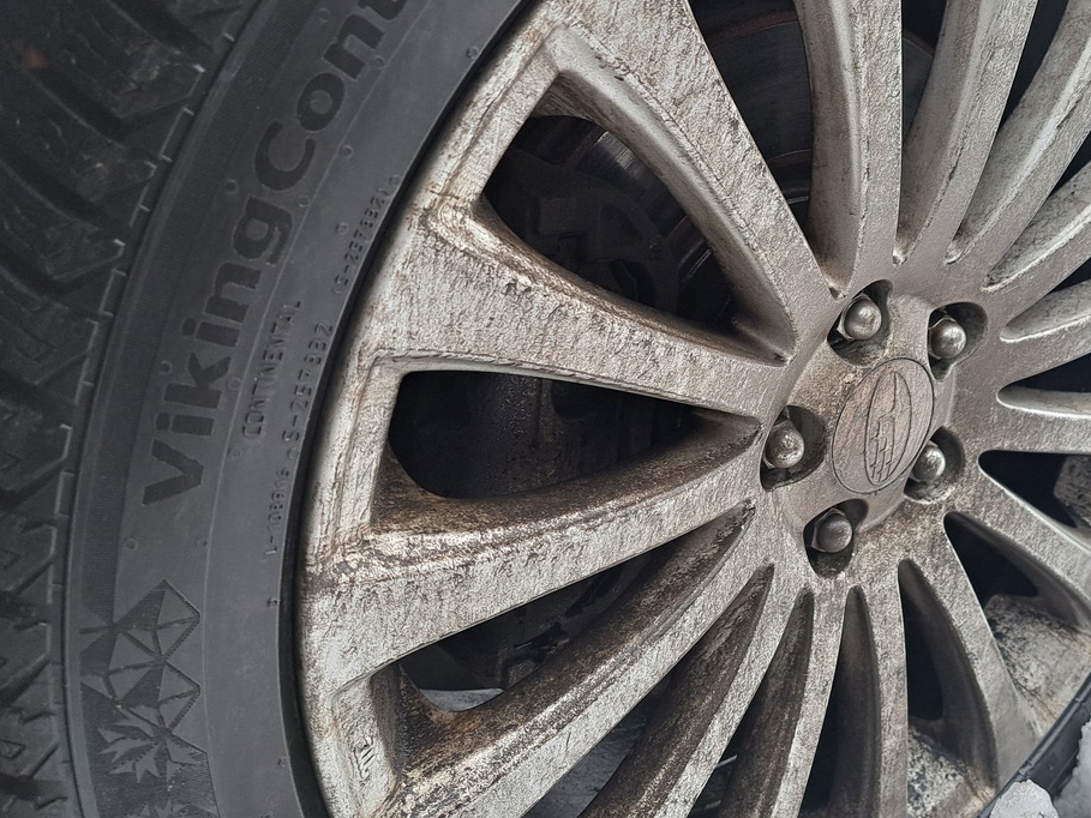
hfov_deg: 48.0
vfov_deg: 37.6
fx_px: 1198
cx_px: 747
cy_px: 345
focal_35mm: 38
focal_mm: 5.23
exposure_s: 1/50
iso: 50
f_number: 1.8
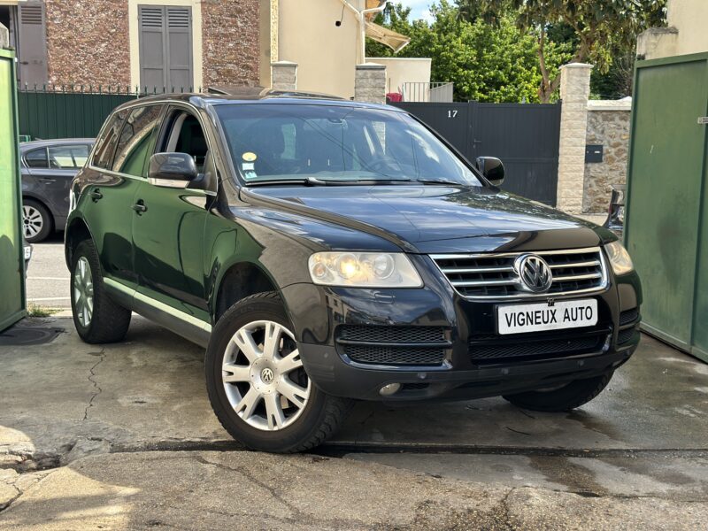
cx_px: 354
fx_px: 982
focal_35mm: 48
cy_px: 266
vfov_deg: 30.3
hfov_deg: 39.7
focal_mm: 6.86
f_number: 1.78
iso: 64
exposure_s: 1/1073
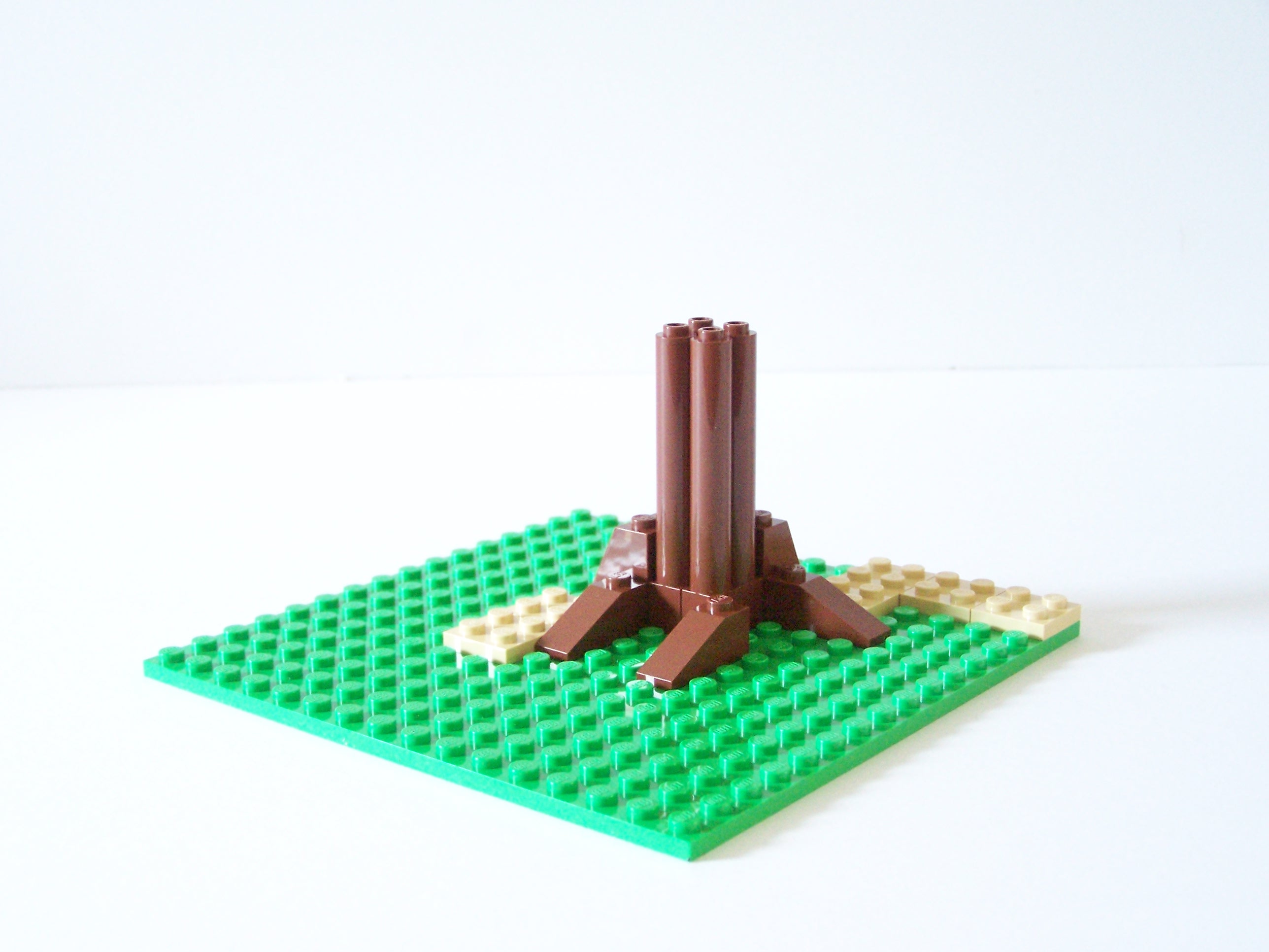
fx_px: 2053
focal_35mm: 56
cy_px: 476
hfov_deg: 34.3
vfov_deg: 26.1
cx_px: 634
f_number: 3.1
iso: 400
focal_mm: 9.3
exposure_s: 1/15
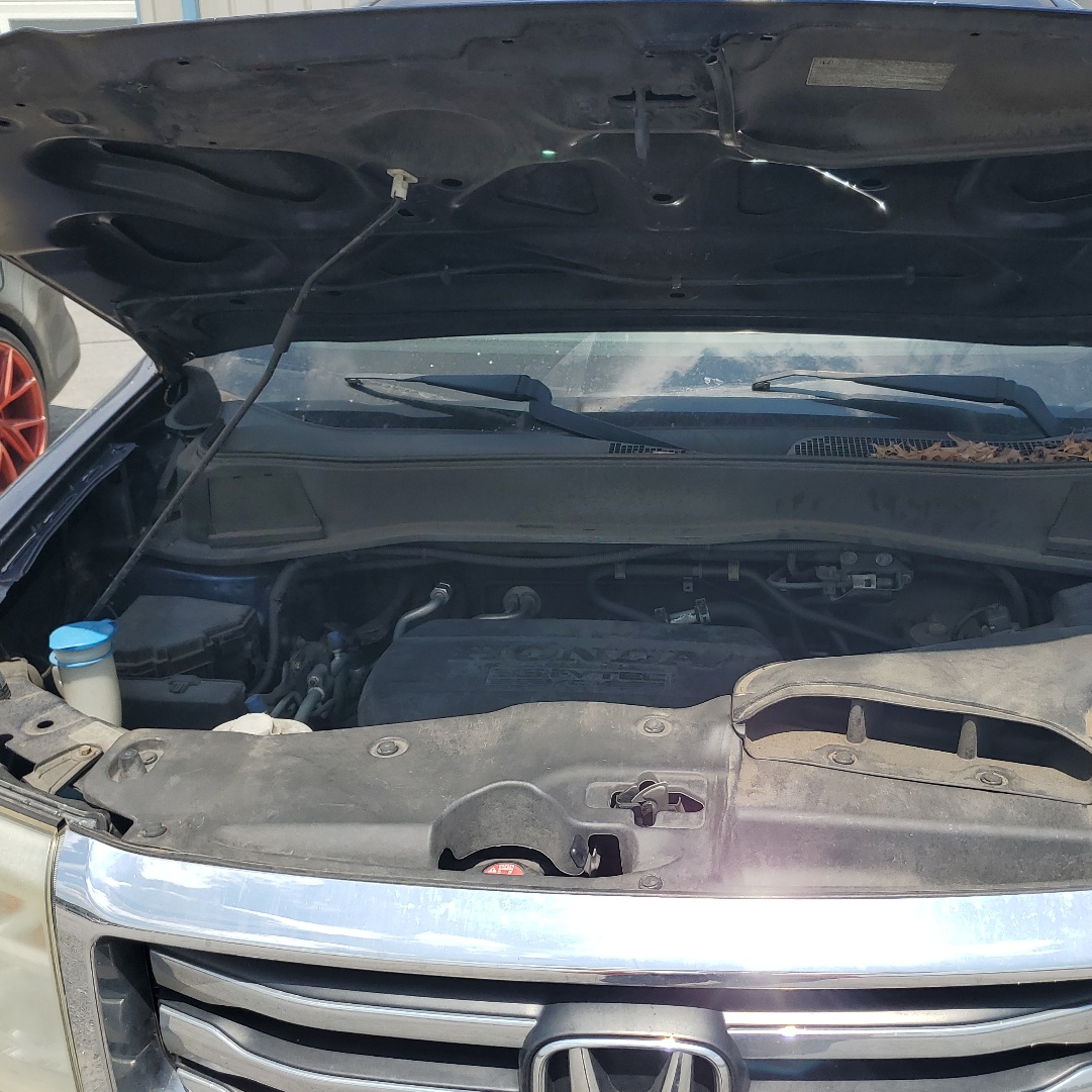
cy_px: 536
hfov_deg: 48.0
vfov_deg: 48.4
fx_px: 1213
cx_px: 687
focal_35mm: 34
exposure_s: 1/3333
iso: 50
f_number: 1.5
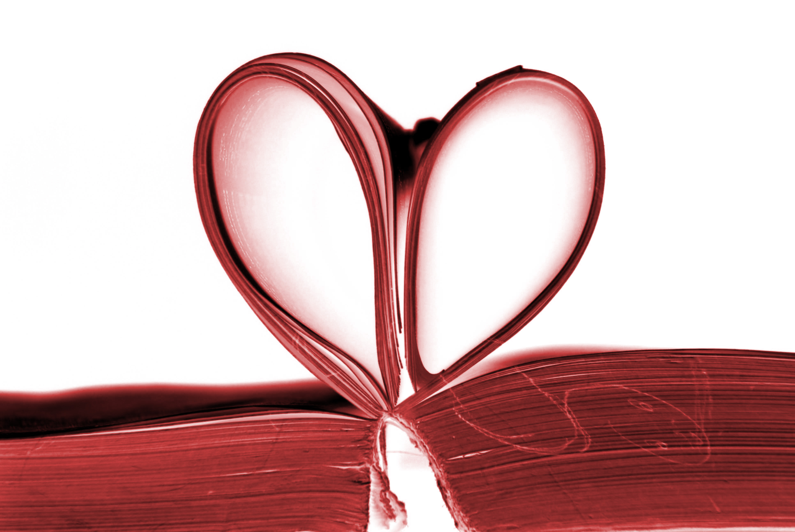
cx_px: 398
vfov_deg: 9.2
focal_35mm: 150
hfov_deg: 13.7
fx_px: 3316
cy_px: 266
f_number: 7.1
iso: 200
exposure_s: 1/100
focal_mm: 100
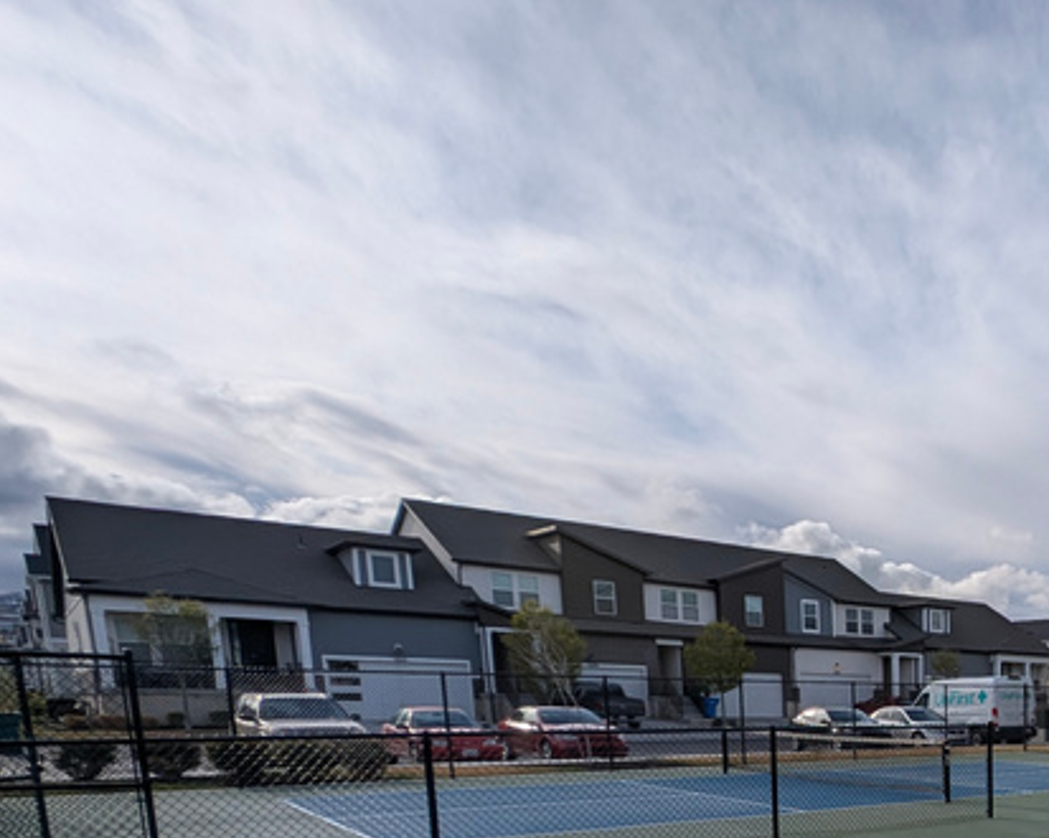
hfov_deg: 47.5
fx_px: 900
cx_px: 1100
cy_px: 863
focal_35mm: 29
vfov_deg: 42.2
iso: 42
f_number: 1.95
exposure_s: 1/3817
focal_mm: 2.23
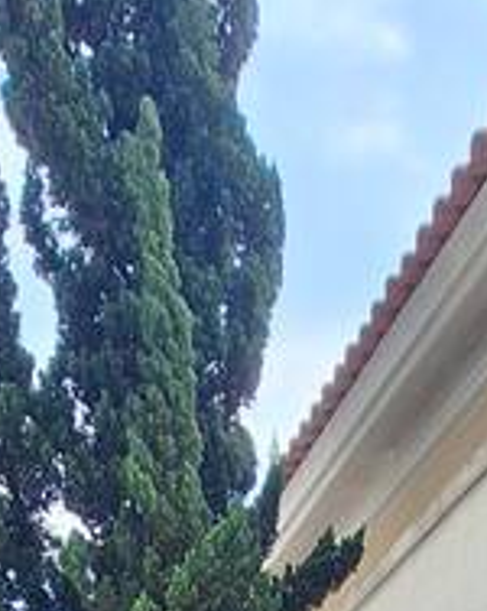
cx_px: 276
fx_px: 1317
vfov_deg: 16.3
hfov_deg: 20.9
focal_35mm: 73
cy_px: 1362
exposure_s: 1/662
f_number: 2.2
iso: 40
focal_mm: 1.74
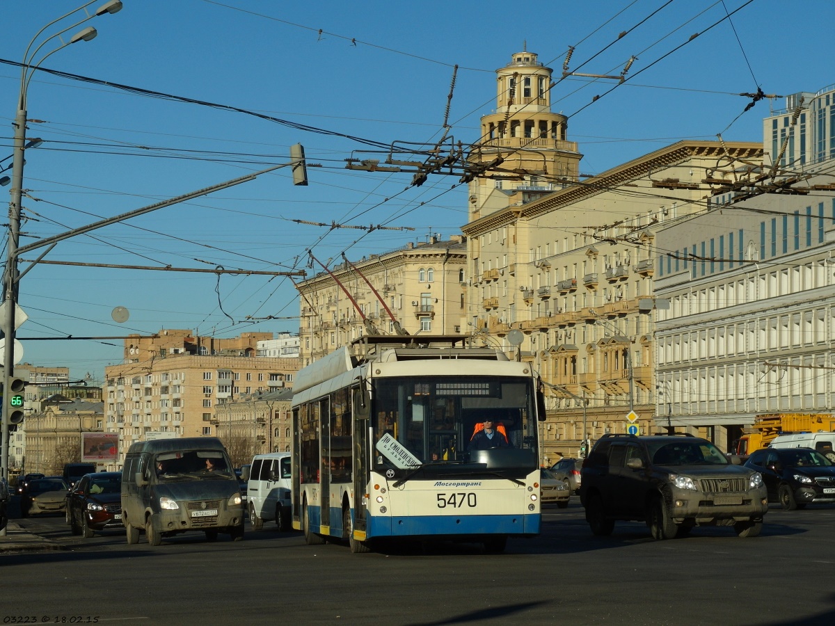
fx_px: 1930
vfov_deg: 18.4
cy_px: 313
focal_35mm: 80
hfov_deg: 24.4
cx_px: 418
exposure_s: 1/2000
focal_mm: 17.3
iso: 80
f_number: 4.2
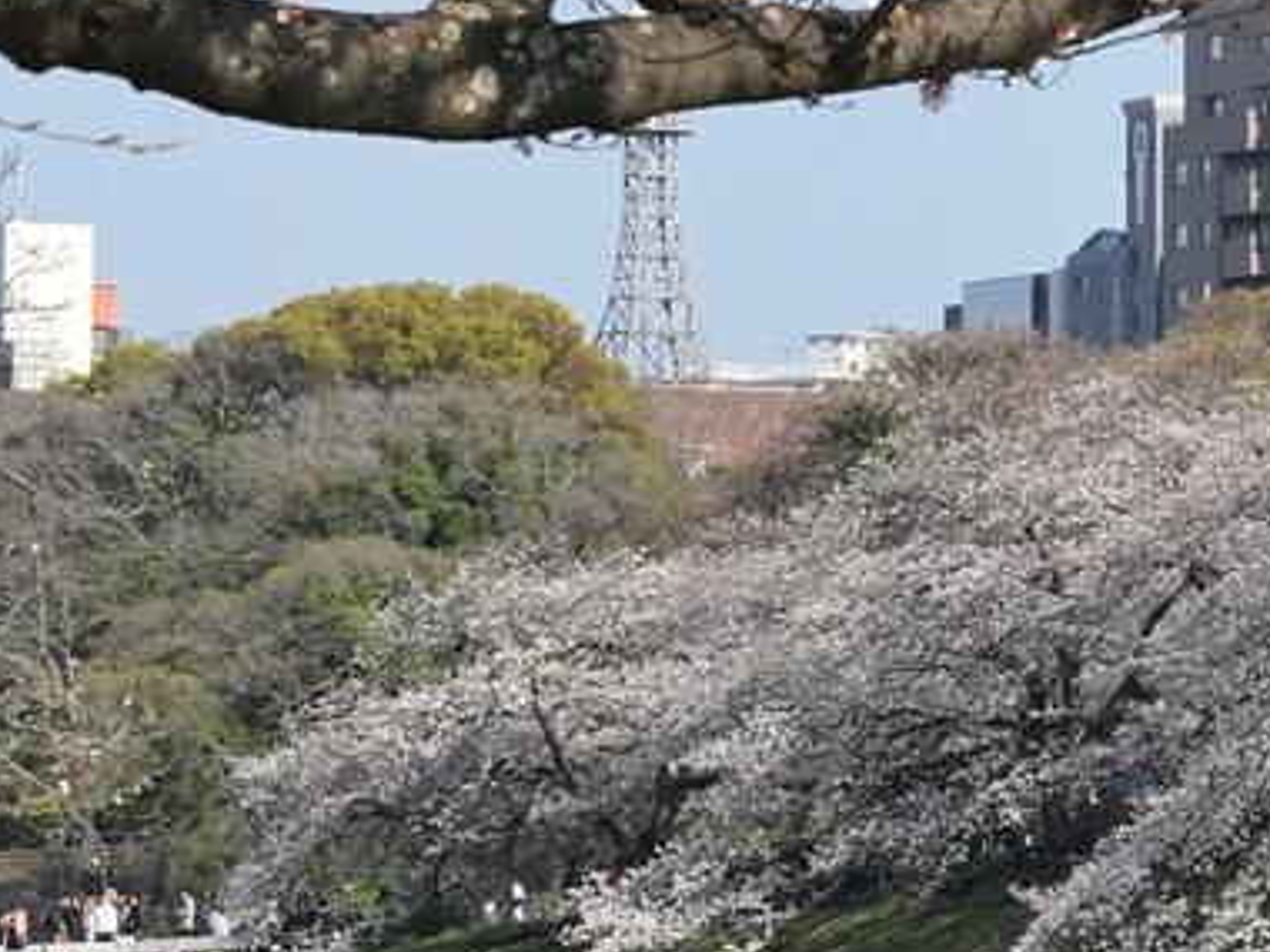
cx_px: 1694
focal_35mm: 272
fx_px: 9979
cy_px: 296
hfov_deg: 7.2
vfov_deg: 5.5
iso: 2000
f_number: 9
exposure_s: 1/3200
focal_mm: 70
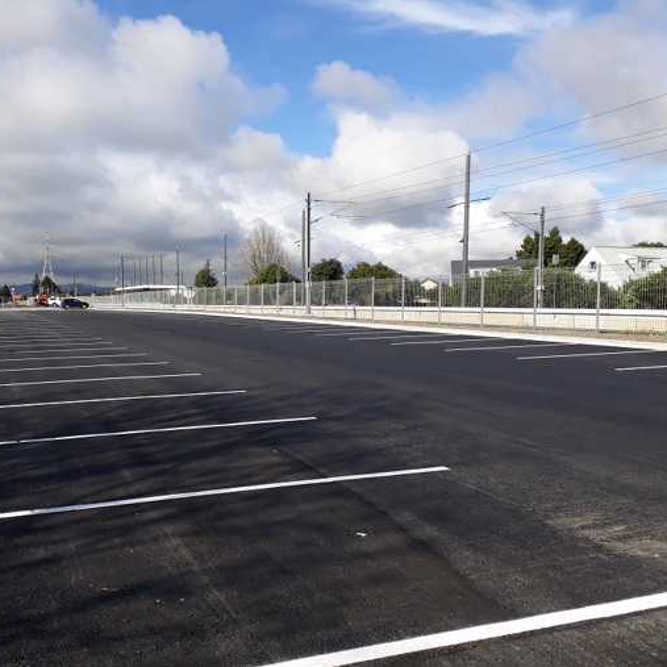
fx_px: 698
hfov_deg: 50.5
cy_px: 334
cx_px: 243
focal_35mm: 32
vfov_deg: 51.1
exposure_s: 1/1477
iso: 40
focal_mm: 3.6
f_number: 1.9
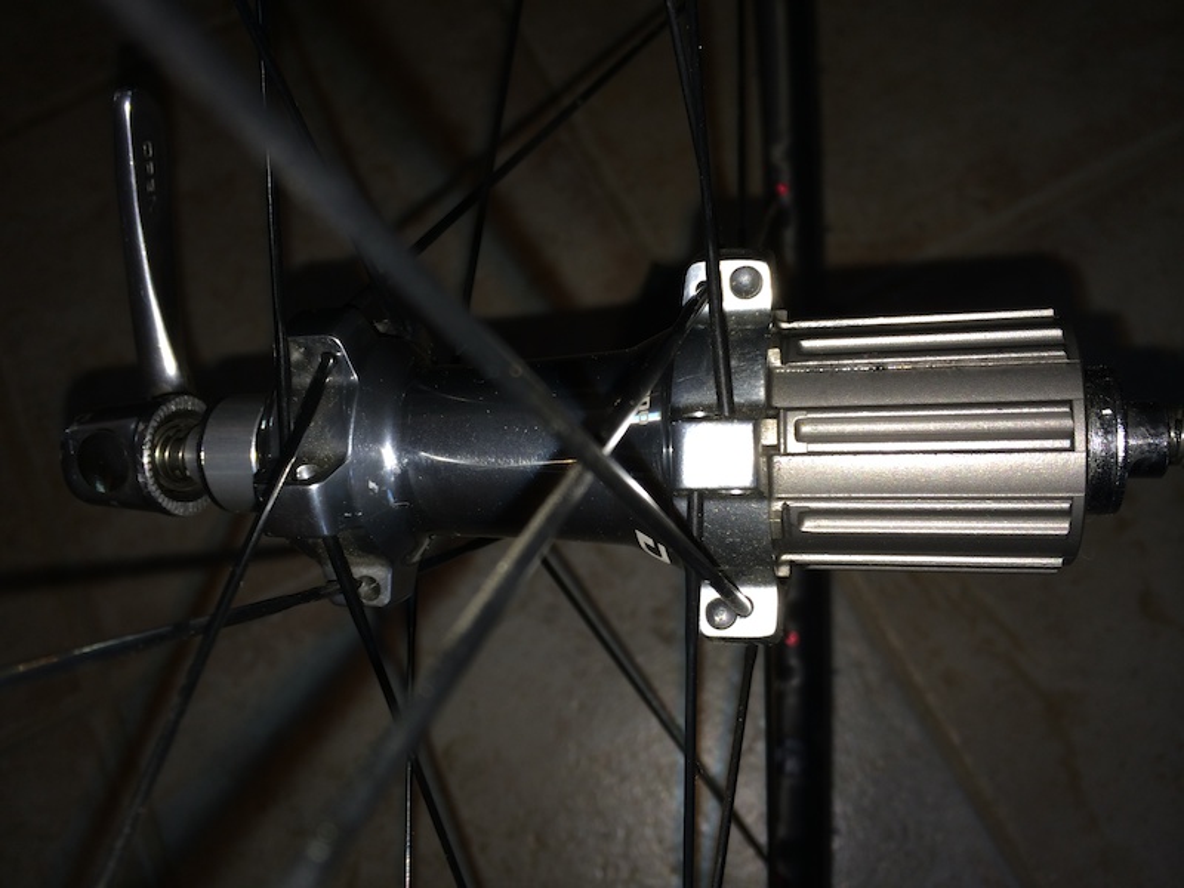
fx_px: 1026
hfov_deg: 60.0
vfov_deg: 46.8
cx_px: 592
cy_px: 444
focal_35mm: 30
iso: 32
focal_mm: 4.12
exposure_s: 1/72
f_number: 2.2
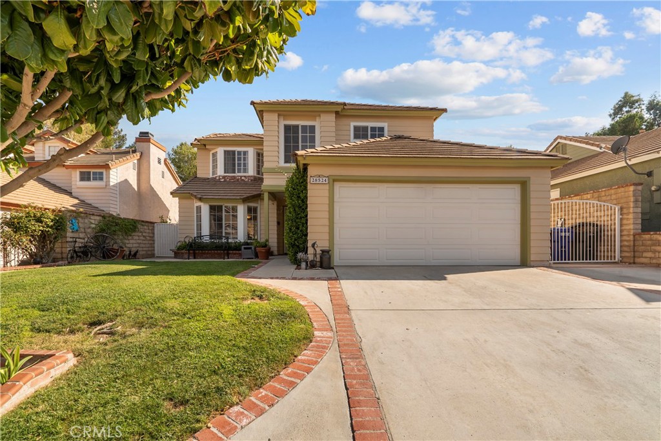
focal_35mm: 16
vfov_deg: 73.8
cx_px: 330
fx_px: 294
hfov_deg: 96.7
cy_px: 220
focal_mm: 16
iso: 250
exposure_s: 1/320
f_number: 11
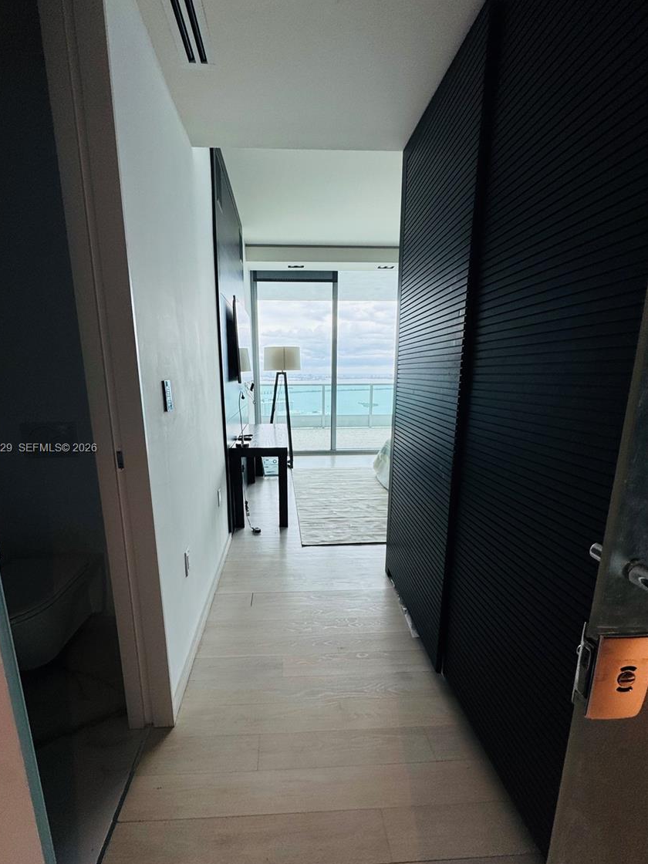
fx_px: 374
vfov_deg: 98.1
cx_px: 302
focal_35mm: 15
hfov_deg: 81.6
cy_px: 449
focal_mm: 2.22
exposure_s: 1/120
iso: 40
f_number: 2.2
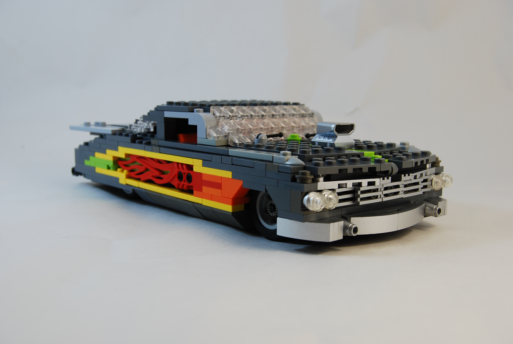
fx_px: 642
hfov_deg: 43.6
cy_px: 172
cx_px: 256
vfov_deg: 29.9
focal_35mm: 45
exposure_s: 1/60
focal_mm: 30
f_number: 7.1
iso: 200
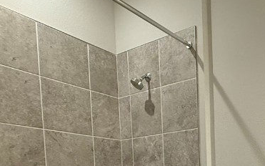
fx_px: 296
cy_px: 208
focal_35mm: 41
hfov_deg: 43.0
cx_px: 251
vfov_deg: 27.0
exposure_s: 1/120
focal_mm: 2.22
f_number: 2.2
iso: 320
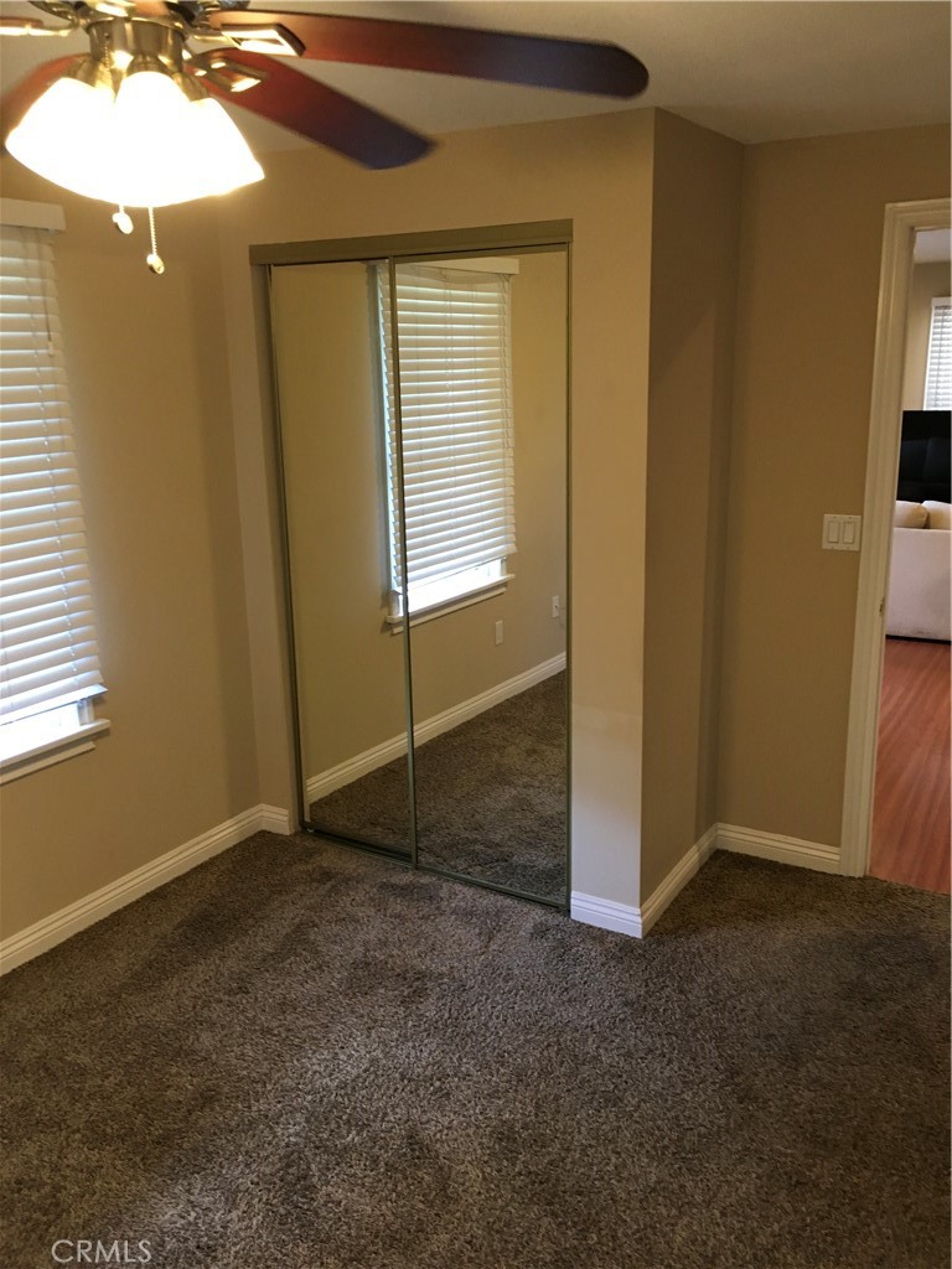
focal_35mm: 29
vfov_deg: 61.7
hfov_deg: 48.2
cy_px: 634
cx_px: 476
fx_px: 1063
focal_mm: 4.15
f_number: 2.2
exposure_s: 1/30
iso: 125
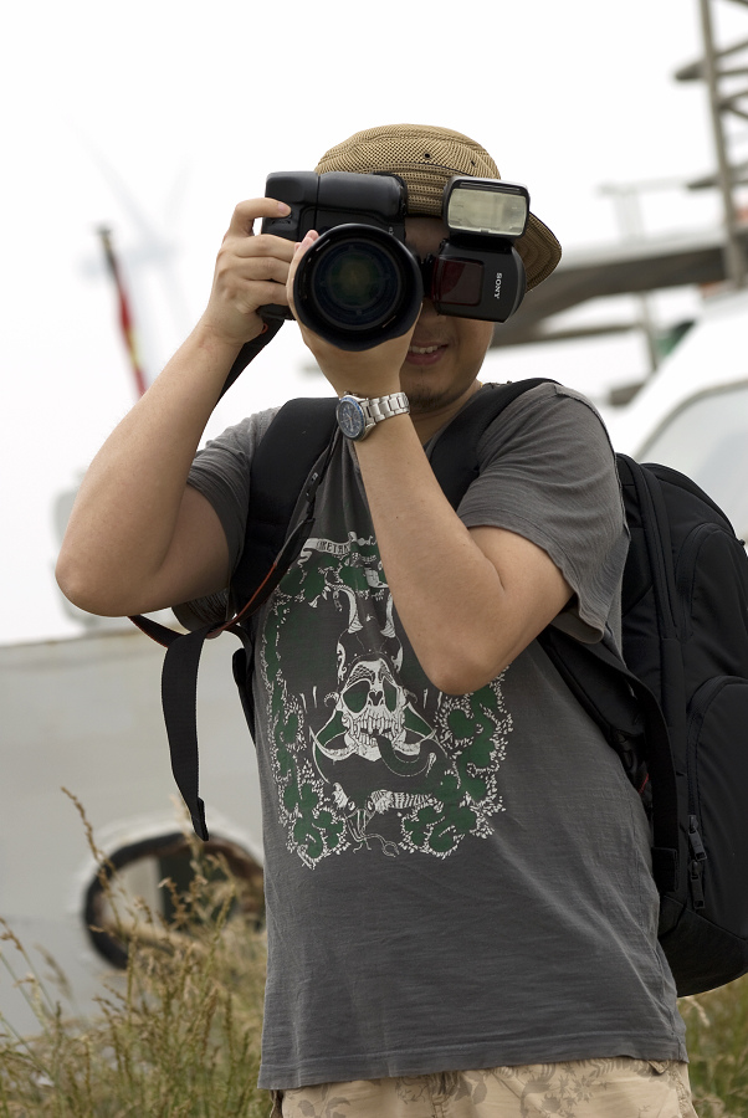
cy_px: 559
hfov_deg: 6.0
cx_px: 374
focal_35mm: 230
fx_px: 7136
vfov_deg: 9.0
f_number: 6.3
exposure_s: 1/200
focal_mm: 153
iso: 100
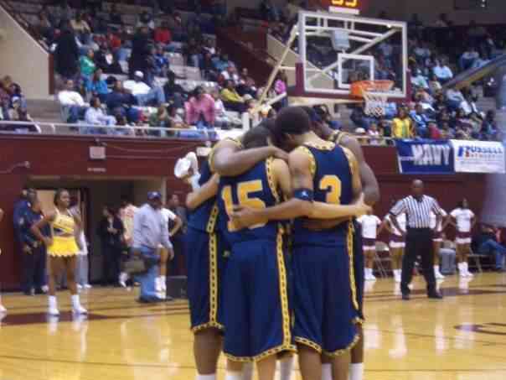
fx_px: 1082
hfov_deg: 26.3
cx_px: 253
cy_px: 190
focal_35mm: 74
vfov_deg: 19.9
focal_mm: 12.2
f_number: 3.9
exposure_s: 1/13
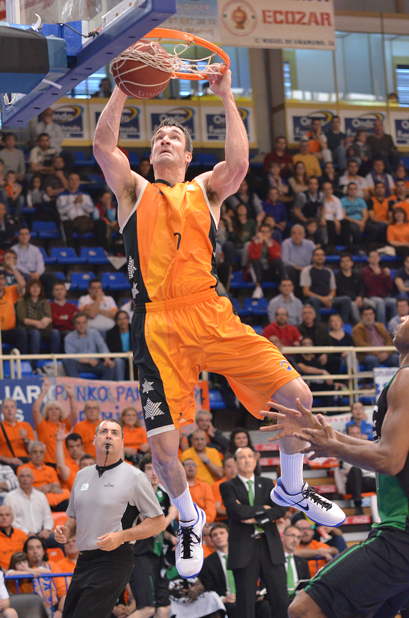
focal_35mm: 105
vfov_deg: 19.5
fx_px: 1797
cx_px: 204
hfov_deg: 13.0
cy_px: 309
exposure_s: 1/1600
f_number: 2.8
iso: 3200
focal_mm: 70
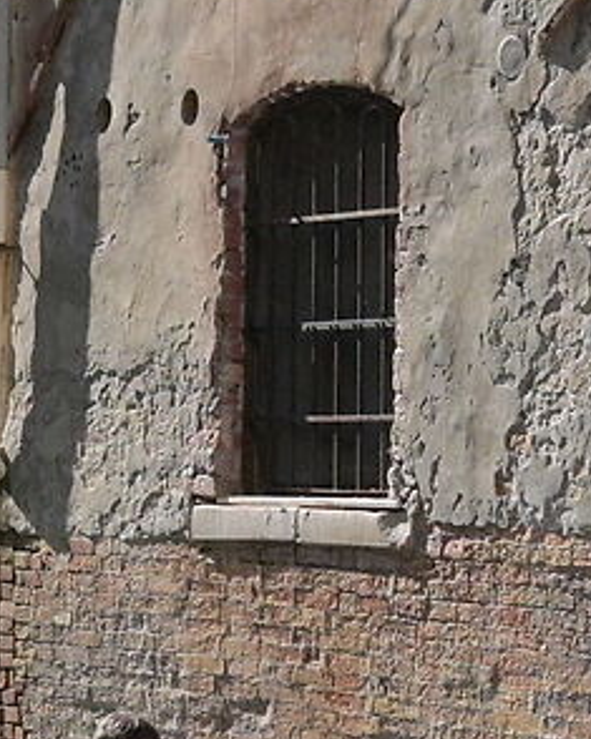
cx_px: 171
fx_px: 3522
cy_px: 726
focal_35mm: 161
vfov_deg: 11.9
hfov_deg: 9.6
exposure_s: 1/4000
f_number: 4
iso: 400
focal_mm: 14
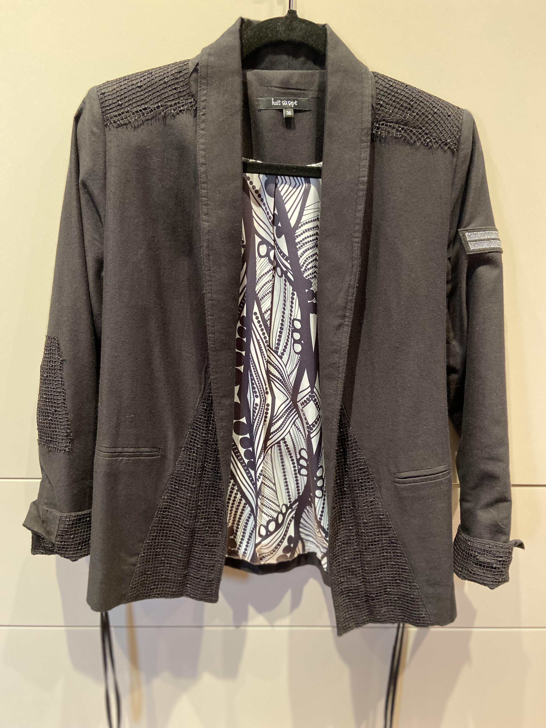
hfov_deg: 53.1
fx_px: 547
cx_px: 273
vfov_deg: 67.3
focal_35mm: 26
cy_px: 364
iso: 400
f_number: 1.8
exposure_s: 1/50
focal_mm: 4.25
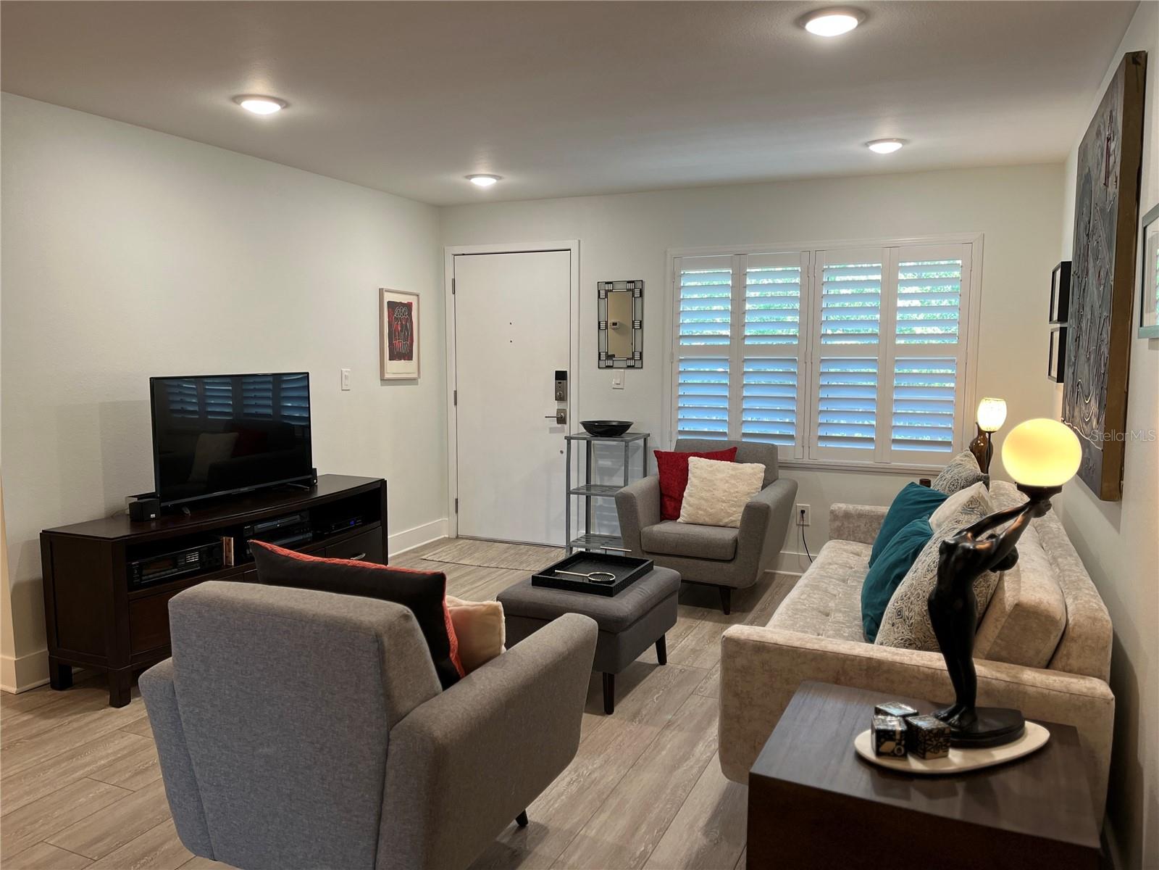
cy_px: 435
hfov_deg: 67.3
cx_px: 580
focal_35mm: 26
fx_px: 871
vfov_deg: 53.1
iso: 80
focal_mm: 5.1
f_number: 1.6
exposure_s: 1/60
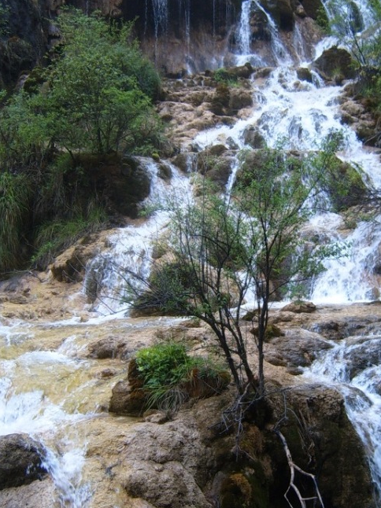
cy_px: 269
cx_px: 230
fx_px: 808
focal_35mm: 55
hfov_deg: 26.5
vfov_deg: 34.9
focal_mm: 6.2
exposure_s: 1/125
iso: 63
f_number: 2.9
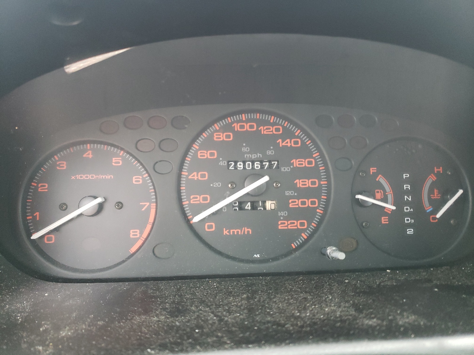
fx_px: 356
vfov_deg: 53.1
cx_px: 237
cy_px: 178
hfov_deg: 67.3
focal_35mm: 26
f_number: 1.5
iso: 301
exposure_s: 1/60.2
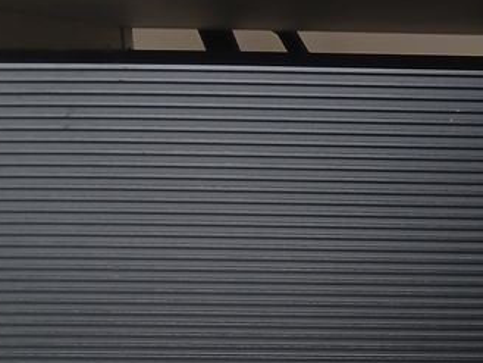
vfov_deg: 18.0
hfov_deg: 22.3
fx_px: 1103
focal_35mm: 79
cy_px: 403
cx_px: 618
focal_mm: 3.98
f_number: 1.8
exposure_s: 1/50
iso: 250
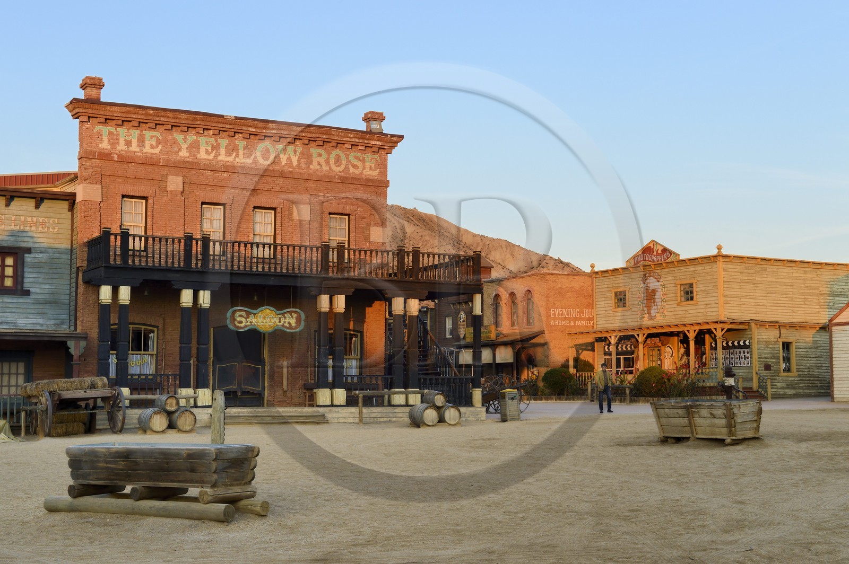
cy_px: 282
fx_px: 1320
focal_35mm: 56
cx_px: 424
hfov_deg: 35.7
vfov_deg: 24.2
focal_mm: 56
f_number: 9
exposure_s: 1/160
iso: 400
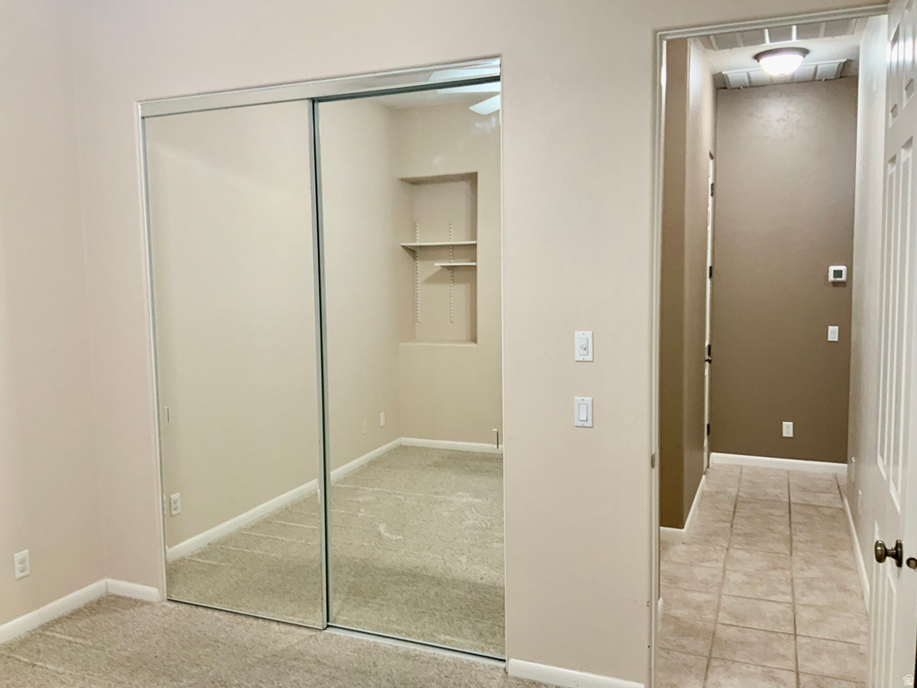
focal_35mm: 29
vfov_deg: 48.2
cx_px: 458
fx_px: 768
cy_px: 344
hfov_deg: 61.7
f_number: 1.8
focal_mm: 3
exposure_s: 1/60
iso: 125
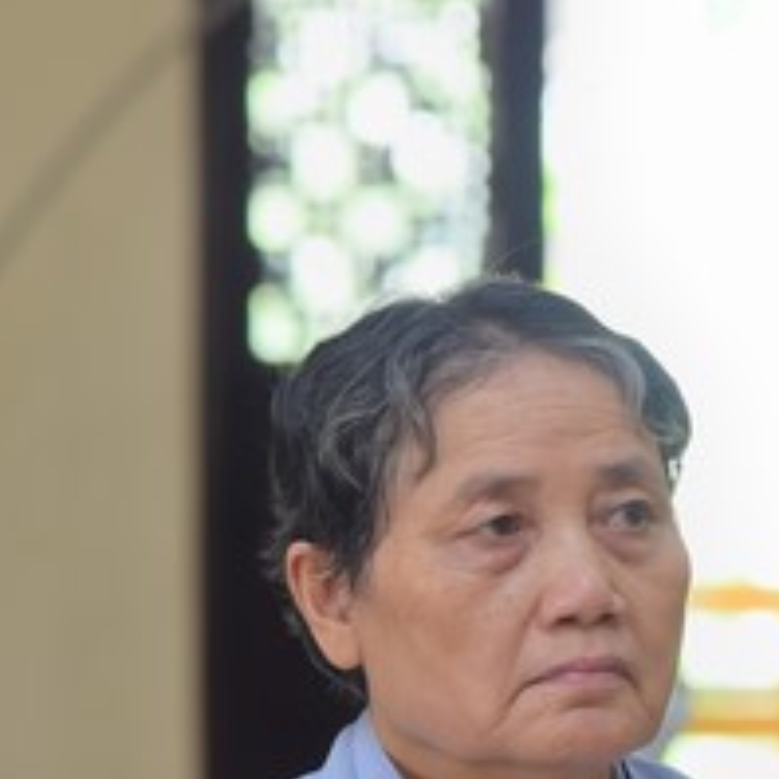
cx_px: 553
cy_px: 866
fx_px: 8529
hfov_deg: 5.2
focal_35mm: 335
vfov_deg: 5.2
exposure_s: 1/100
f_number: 5
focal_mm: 120
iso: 800
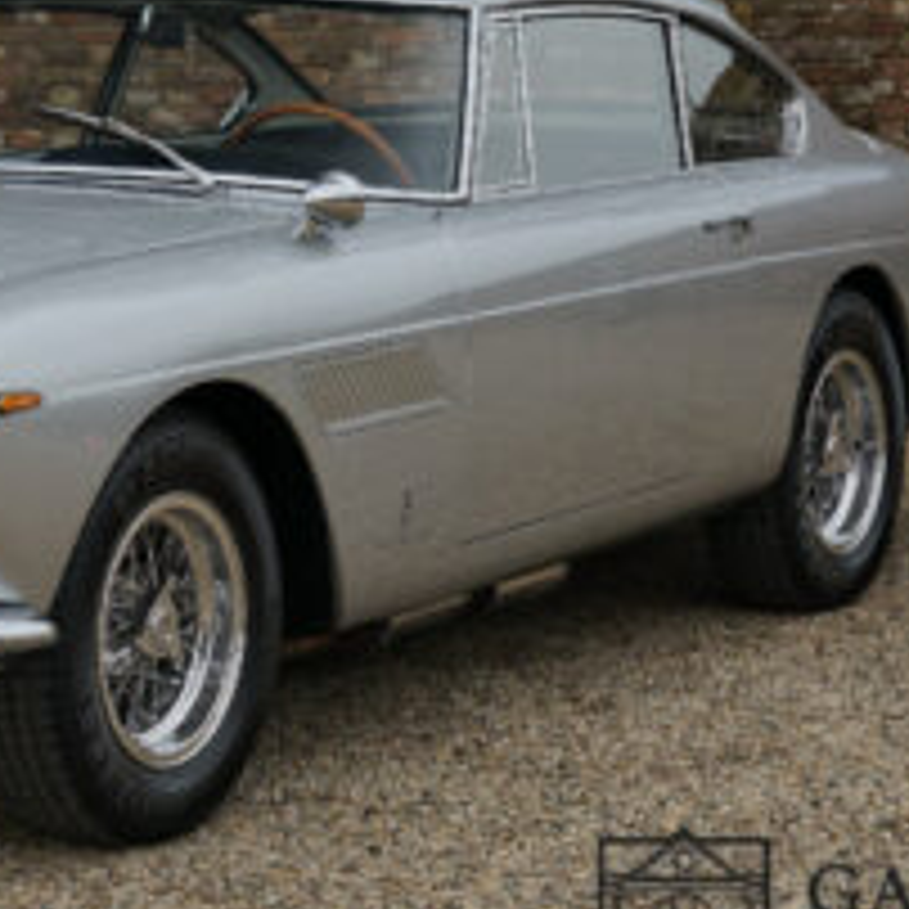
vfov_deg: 13.1
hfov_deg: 13.0
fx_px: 3944
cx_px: 22
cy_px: 256
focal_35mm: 133
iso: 100
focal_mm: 52.7
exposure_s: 1/160
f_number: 5.6
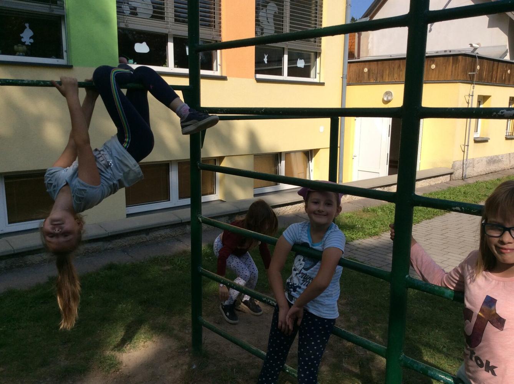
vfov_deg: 44.0
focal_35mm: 32
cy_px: 192
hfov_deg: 56.9
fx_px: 474
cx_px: 257
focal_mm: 3.3
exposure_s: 1/1733
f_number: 2.4
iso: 32
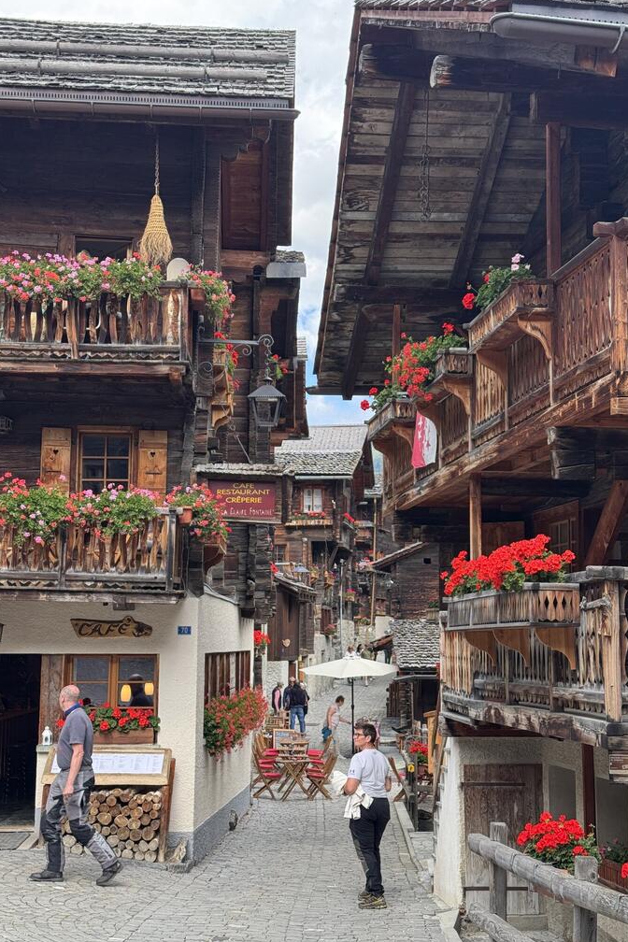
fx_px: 1334
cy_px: 478
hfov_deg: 26.5
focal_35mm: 51
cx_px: 327
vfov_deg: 38.9
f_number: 1.78
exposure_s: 1/474
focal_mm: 6.76
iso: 64
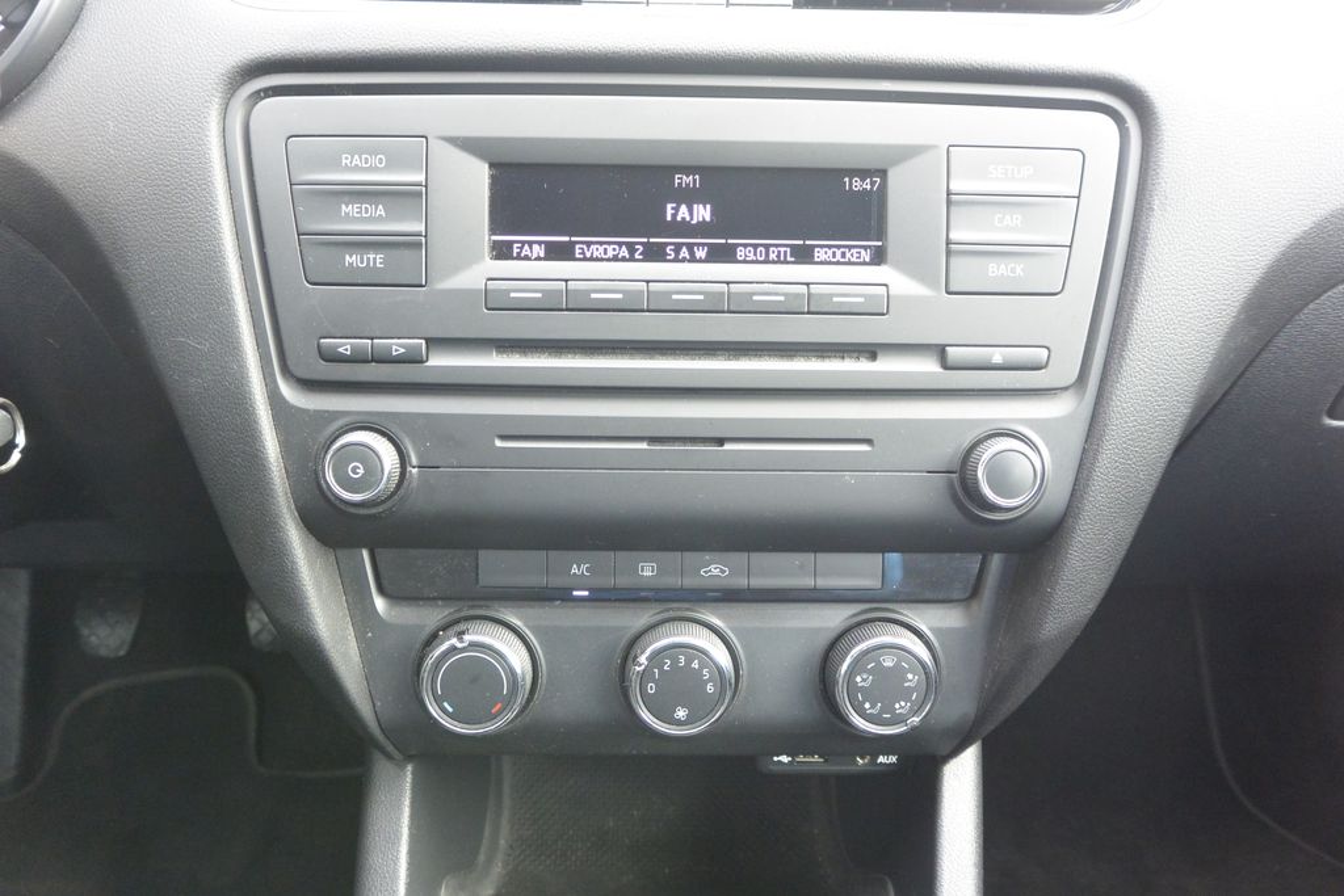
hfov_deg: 67.4
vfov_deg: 47.9
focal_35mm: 27
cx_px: 672
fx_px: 1008
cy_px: 448
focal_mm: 10
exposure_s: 1/60
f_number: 3.5
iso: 800
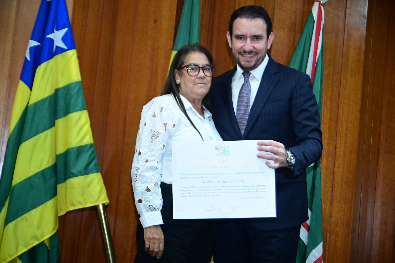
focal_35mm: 70
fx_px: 768
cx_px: 198
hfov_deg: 28.8
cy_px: 132
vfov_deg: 19.5
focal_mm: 70
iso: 3200
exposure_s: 1/125
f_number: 5.6
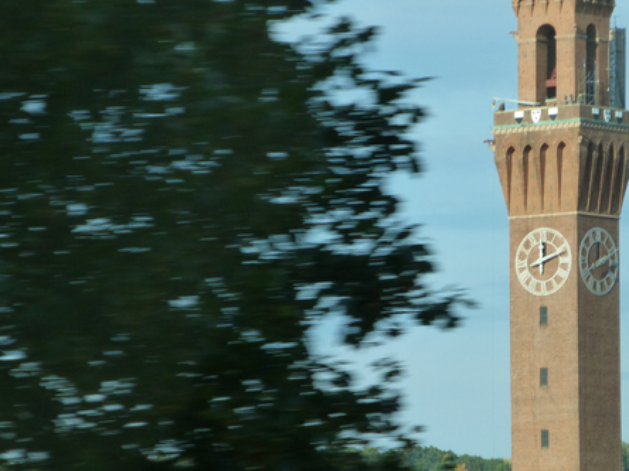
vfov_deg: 4.9
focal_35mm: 306
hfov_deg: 6.5
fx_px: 5560
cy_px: 303
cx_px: 379
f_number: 5.5
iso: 160
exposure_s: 1/320
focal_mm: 35.6
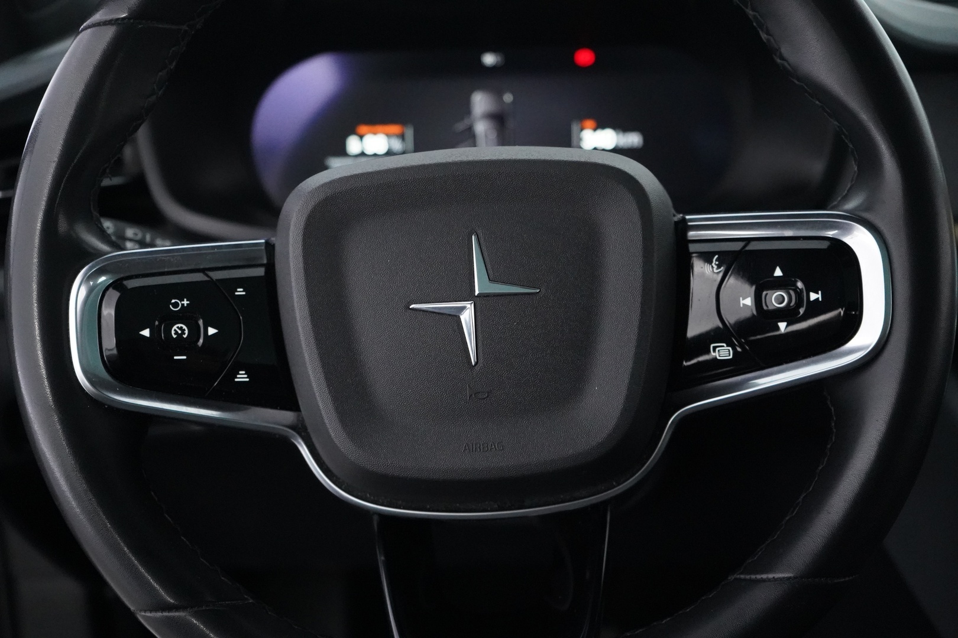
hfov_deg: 42.7
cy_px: 319
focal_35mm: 46
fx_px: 1224
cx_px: 479
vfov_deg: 29.2
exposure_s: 1/80
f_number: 4.5
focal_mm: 46
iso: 12800
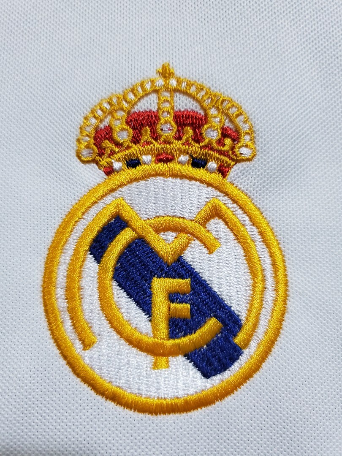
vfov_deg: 67.3
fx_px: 343
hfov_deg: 53.1
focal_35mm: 26
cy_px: 228
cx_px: 171
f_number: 1.5
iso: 400
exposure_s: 1/50
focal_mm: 4.3
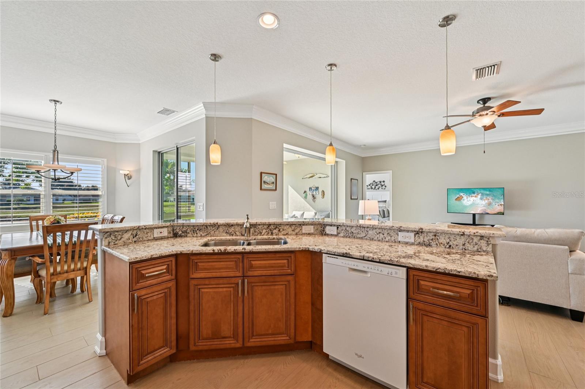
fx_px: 227
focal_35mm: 14
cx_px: 292
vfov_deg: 81.1
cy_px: 194
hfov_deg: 104.3
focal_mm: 14
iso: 400
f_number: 8
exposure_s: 1/200
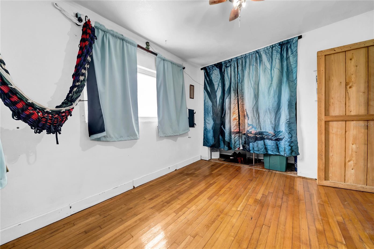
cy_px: 124
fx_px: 125
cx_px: 187
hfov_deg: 112.6
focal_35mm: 12
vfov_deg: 90.0
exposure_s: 1/30
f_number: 4.5
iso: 800
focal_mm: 12
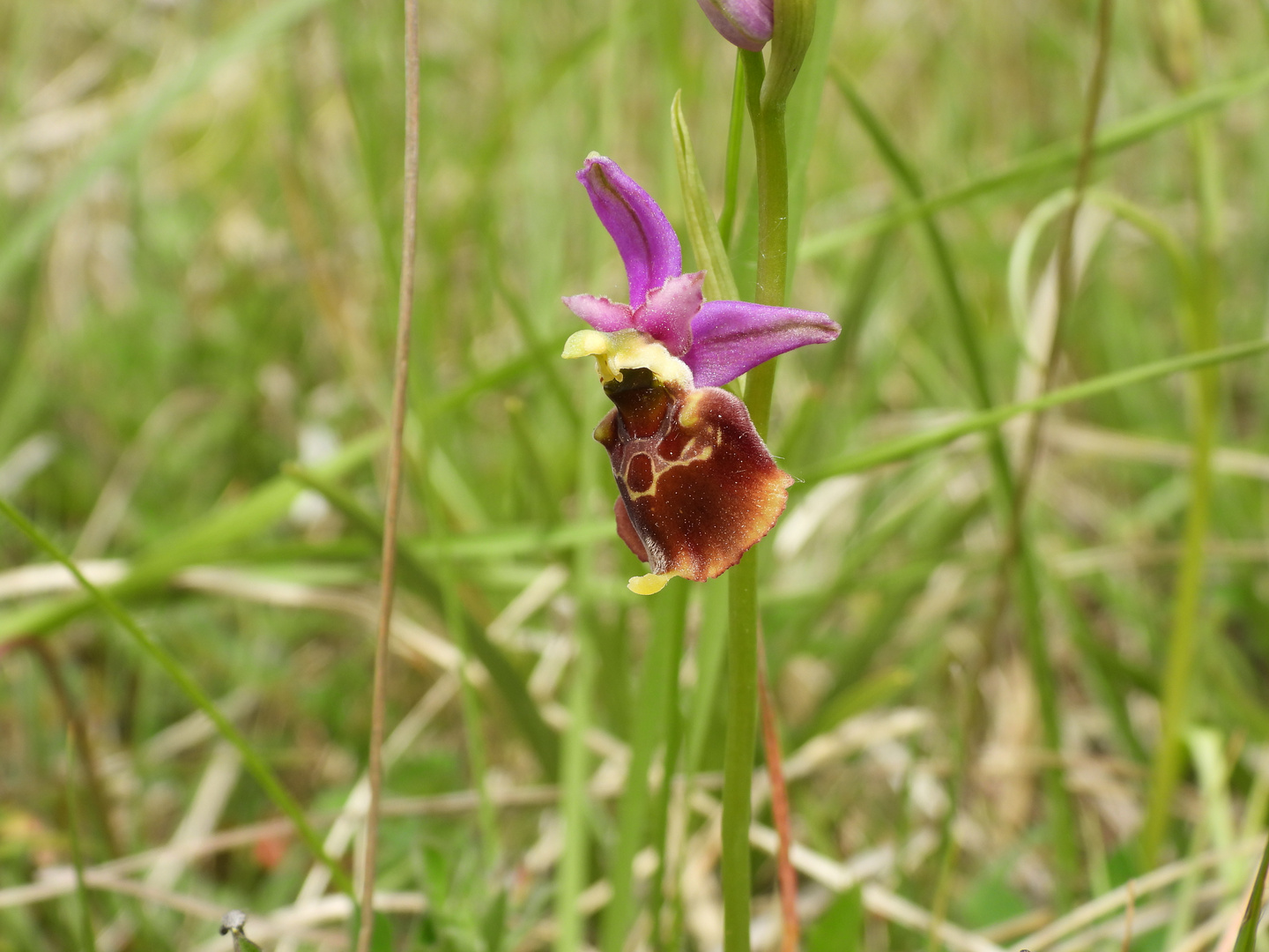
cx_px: 634
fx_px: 2749
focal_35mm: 75
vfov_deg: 19.6
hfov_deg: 26.0
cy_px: 476
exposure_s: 1/640
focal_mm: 13.5
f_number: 3.5
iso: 100
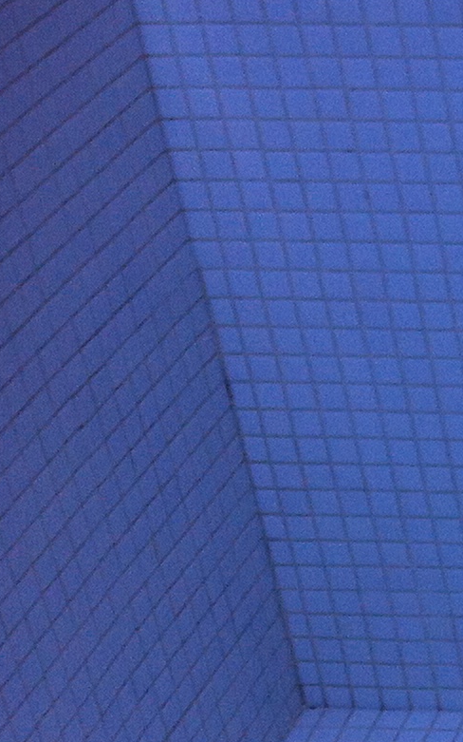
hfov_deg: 9.5
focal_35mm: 123
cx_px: 1117
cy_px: 409
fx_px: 2484
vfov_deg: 17.0
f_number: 2.8
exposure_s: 1/242
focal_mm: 3.85
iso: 80
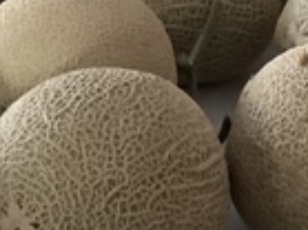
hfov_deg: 18.4
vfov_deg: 13.7
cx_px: 137
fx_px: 951
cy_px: 46
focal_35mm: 107
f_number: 2.4
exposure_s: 1/24
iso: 640
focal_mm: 3.3
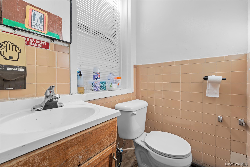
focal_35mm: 14
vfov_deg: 81.2
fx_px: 97
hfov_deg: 104.3
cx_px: 125
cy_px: 84
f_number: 10
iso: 250
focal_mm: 14
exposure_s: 1/10
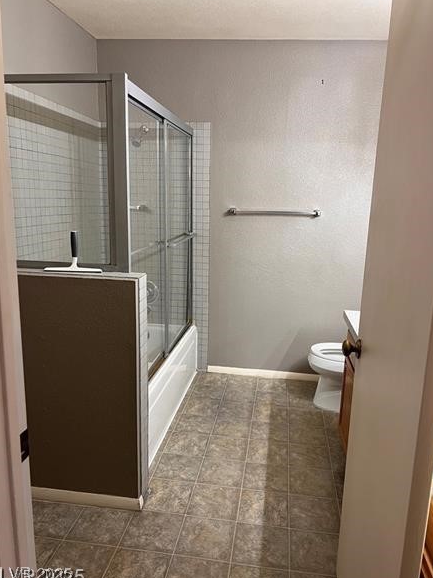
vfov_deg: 65.3
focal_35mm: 27
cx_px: 220
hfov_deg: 51.3
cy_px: 291
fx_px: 451
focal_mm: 5.7
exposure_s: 1/60
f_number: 1.5
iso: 125
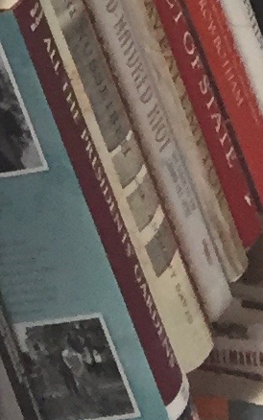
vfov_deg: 7.6
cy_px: -971
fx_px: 2624
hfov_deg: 5.6
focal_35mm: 229
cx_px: -244
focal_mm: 4.15
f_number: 2.2
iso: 125
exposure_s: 1/30
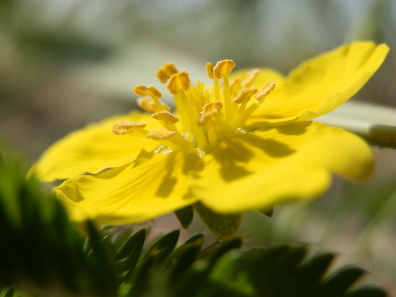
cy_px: 148
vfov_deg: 24.0
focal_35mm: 61
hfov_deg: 31.7
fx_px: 698
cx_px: 198
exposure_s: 1/1000
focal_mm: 10.99
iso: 64
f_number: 3.7
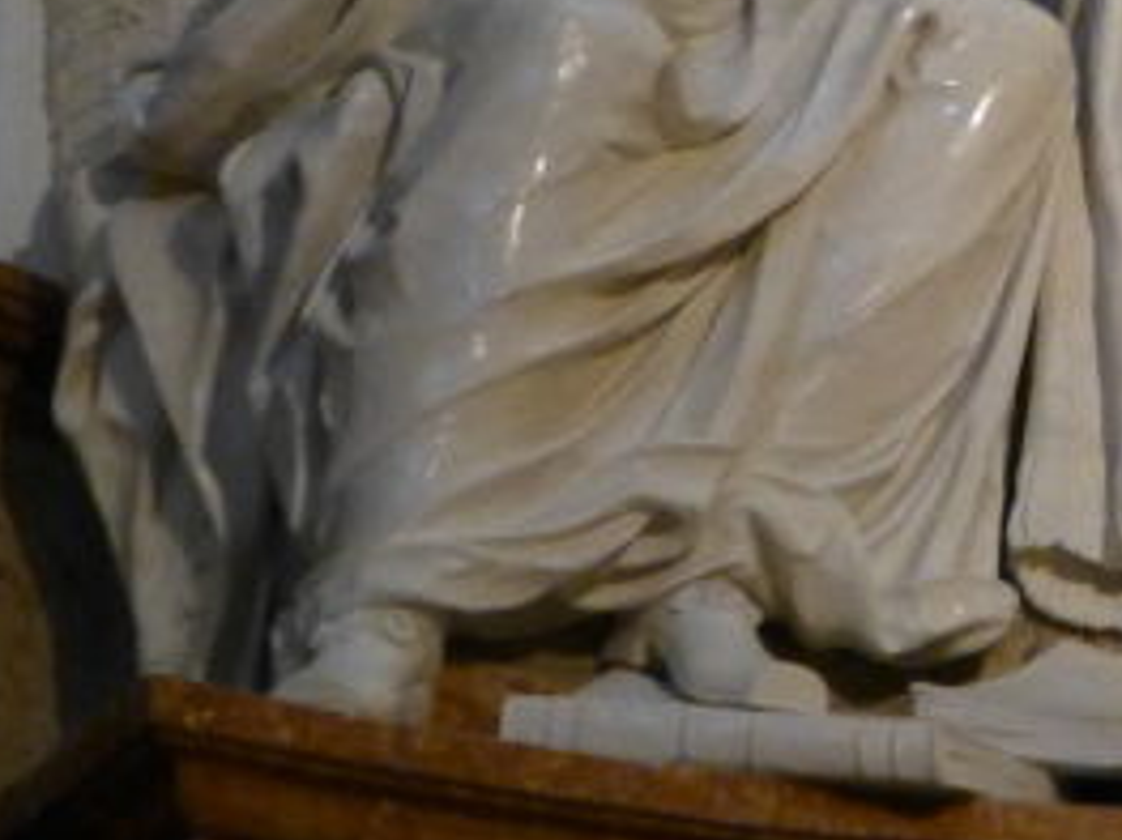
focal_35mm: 517
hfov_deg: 3.8
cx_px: 1139
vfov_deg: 2.9
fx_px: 16750
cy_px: 51
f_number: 5.4
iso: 800
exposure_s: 1/40
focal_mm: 27.6
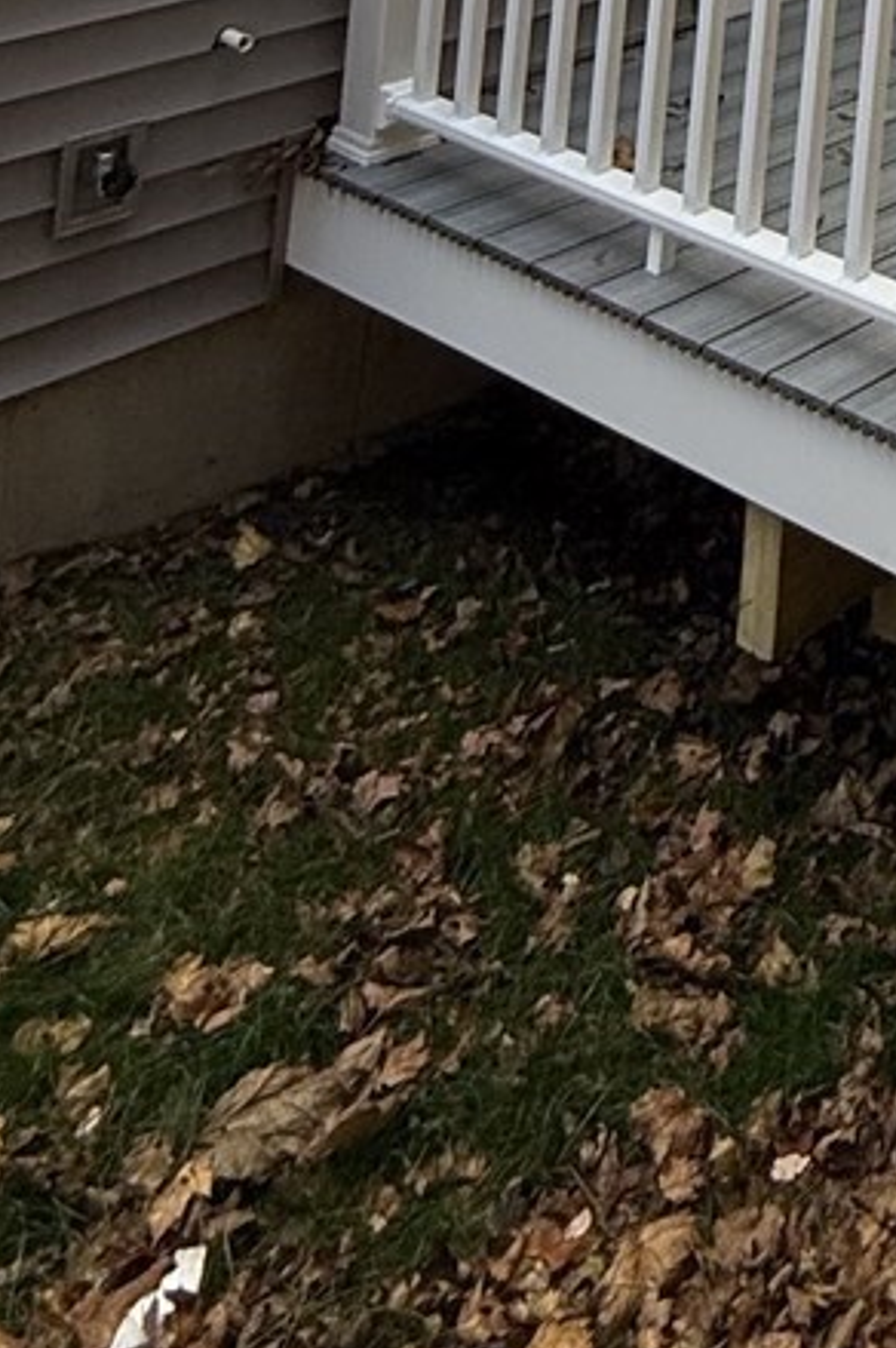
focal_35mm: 51
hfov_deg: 20.9
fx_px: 1907
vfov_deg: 27.3
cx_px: 1464
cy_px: -666
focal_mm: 2.22
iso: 64
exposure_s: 1/374
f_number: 2.2
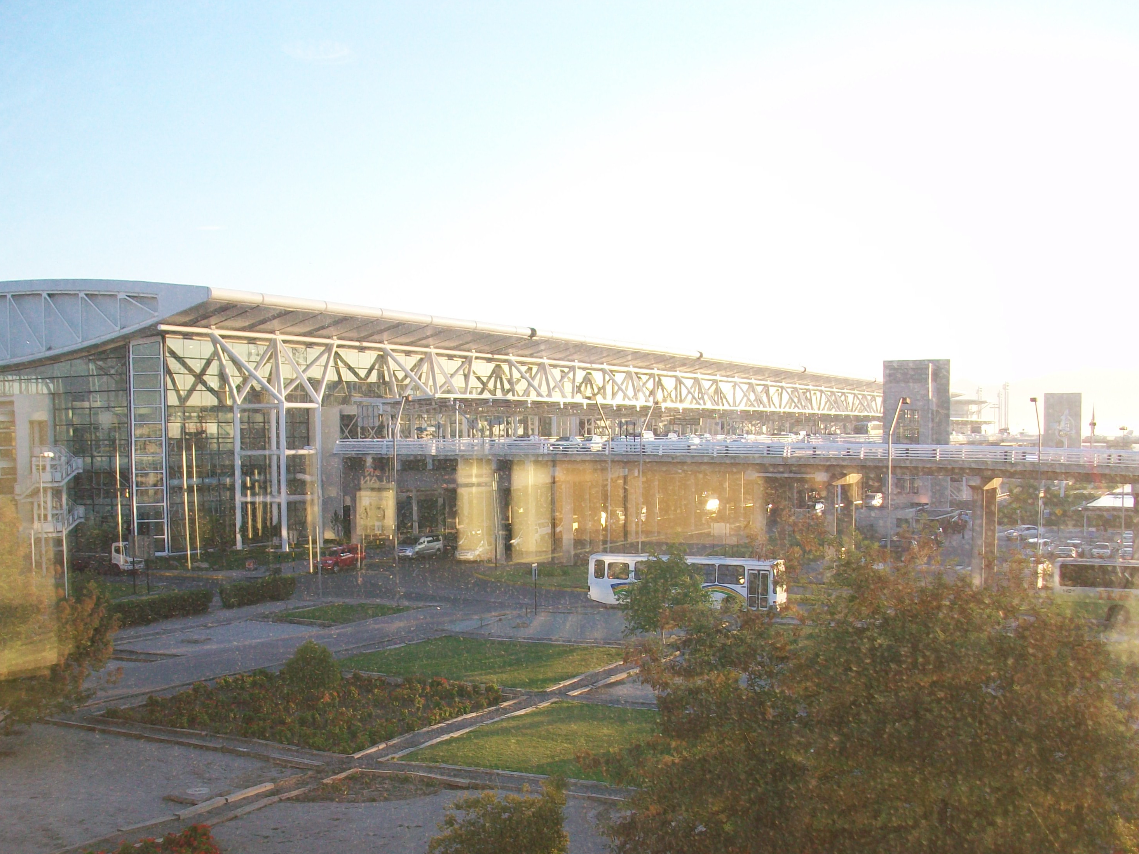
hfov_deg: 46.7
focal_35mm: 40
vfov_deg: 35.9
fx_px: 1316
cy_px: 479
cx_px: 484
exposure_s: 1/125
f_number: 2.8
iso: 64
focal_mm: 5.7
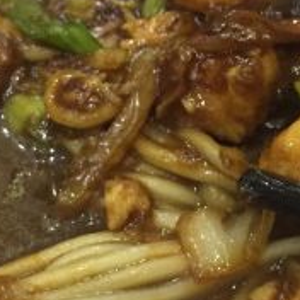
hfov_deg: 17.0
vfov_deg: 17.0
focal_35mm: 102
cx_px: 178
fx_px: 1000
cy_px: 118
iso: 250
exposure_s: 1/25
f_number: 2.2
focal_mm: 4.15
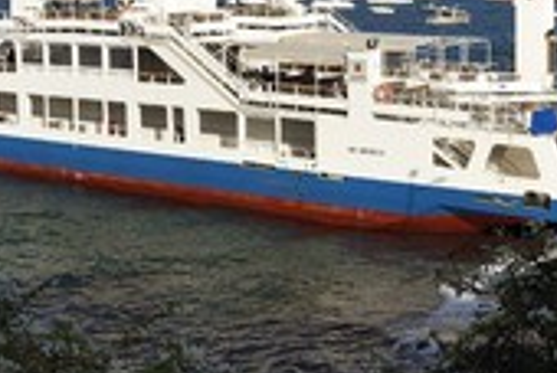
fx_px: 1069
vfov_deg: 19.6
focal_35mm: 69
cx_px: 413
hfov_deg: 28.8
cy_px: 79
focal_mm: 28
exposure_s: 1/250
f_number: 14
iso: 200
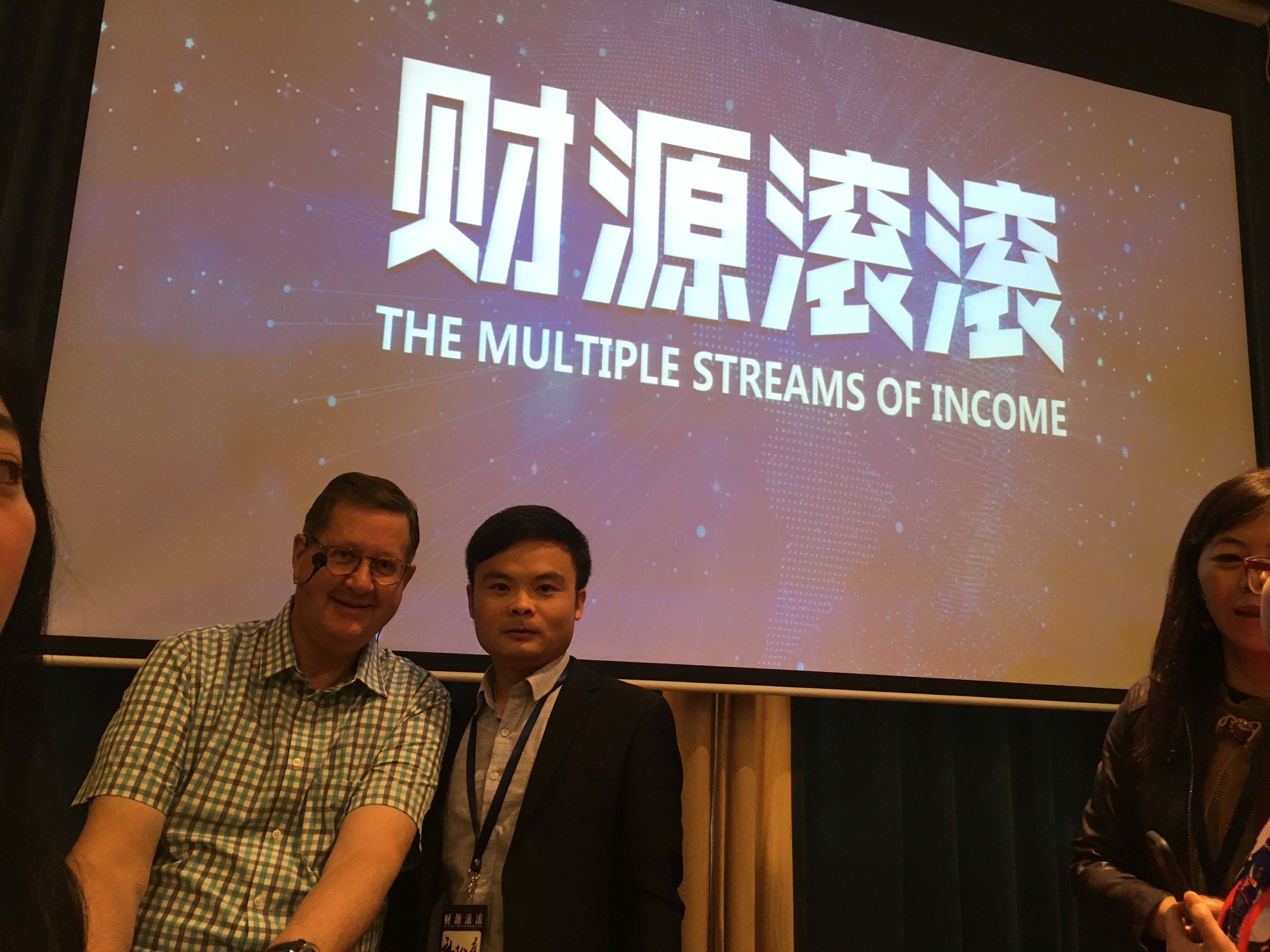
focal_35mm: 29
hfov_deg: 61.7
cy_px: 476
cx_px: 635
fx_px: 1064
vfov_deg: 48.2
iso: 125
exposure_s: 1/33
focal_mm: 4.15
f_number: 2.2
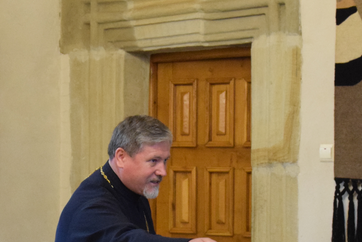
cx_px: 239
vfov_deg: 10.1
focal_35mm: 134
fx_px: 1347
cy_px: 245
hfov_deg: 15.3
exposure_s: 1/60
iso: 4000
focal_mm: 34
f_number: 4.2
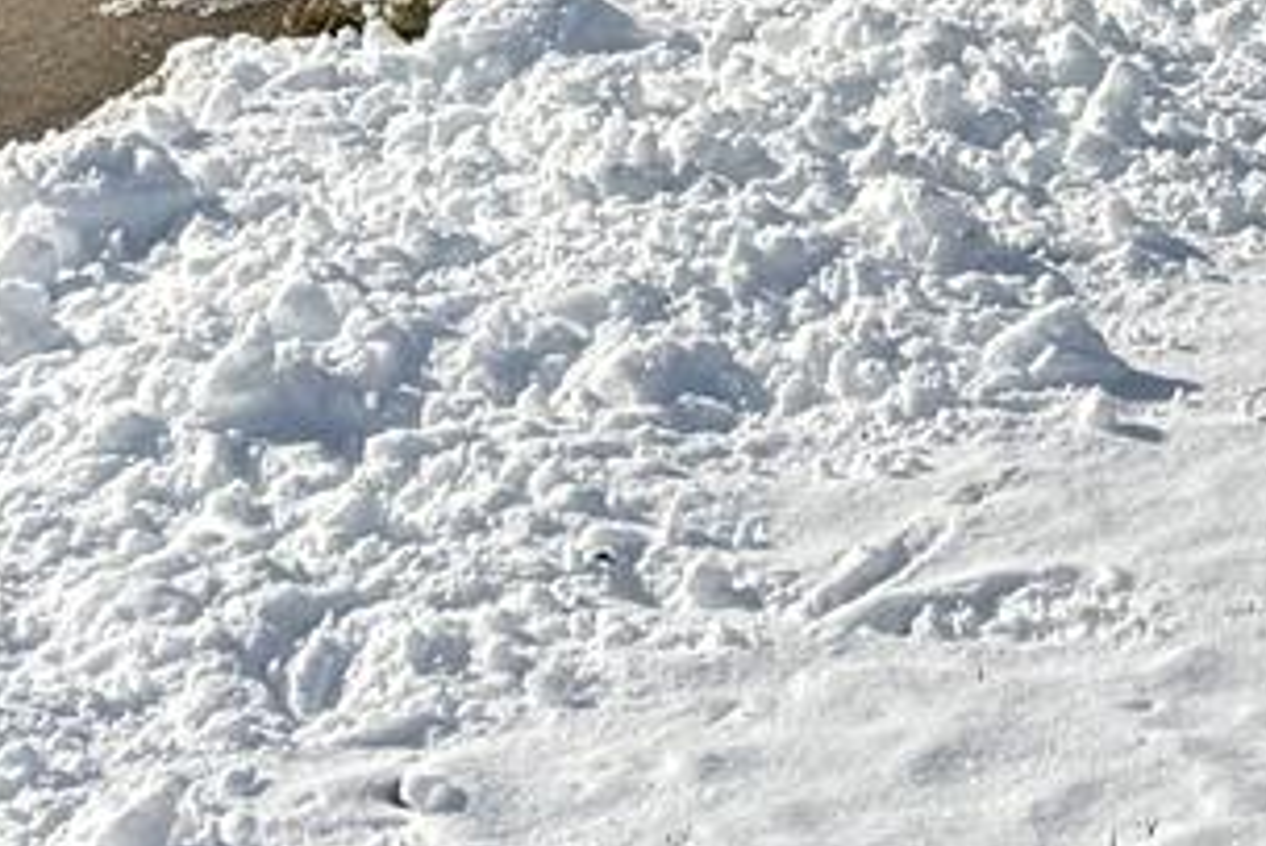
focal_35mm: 168
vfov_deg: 6.8
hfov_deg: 11.6
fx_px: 5911
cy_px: -2250
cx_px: 1966
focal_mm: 6.76
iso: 80
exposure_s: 1/9091
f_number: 1.78
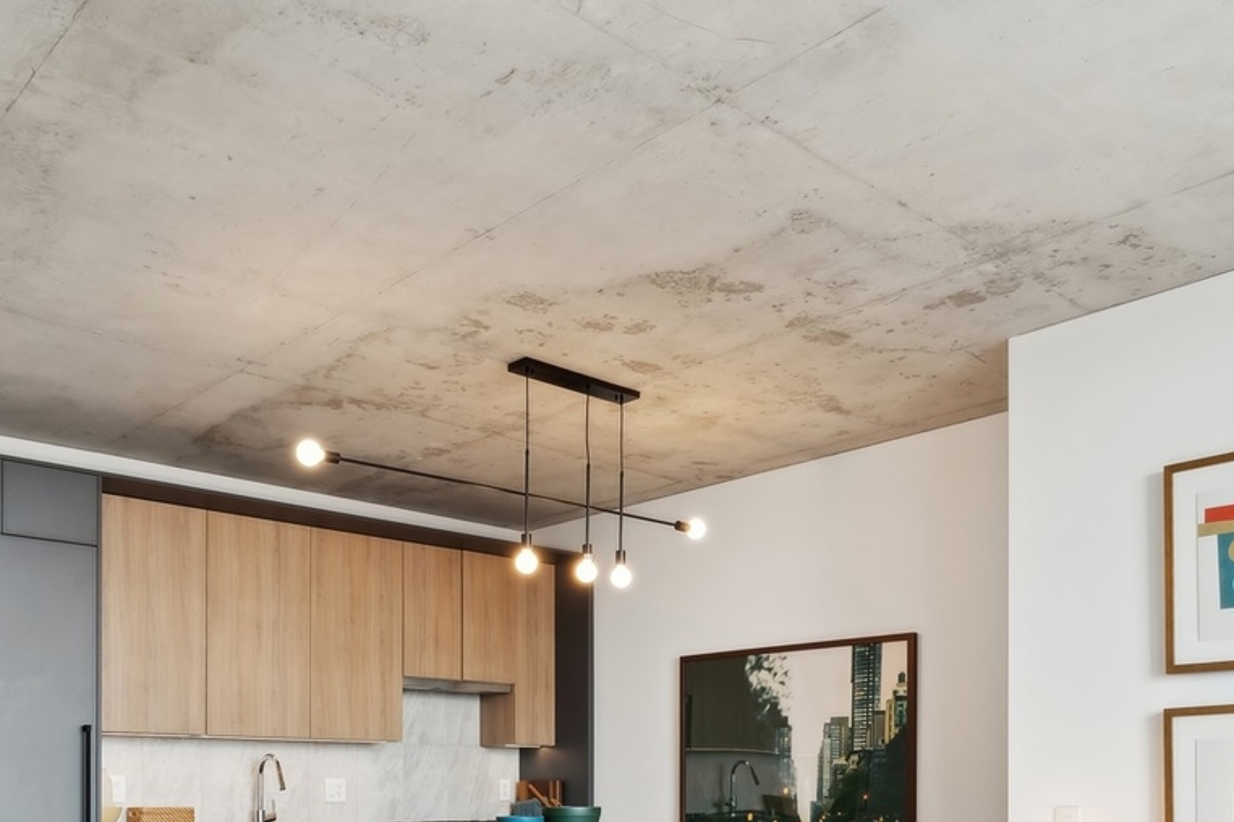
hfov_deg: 55.8
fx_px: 1165
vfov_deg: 35.5
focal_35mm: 34
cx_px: 581
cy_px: 803
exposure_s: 1/15
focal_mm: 16
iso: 320
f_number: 8
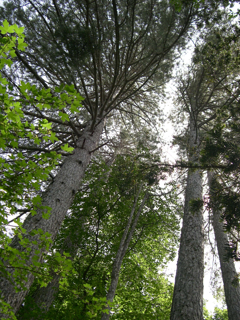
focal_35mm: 38
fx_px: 351
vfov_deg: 49.0
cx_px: 120
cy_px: 160
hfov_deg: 37.7
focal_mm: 8
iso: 100
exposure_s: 1/339
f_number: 2.8
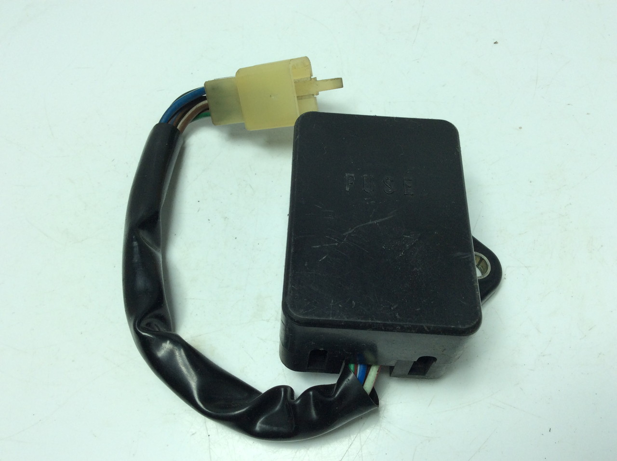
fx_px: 570
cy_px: 230
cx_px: 308
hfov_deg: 56.9
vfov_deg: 44.1
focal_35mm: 32
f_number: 2.4
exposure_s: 1/424
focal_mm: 3.3
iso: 32
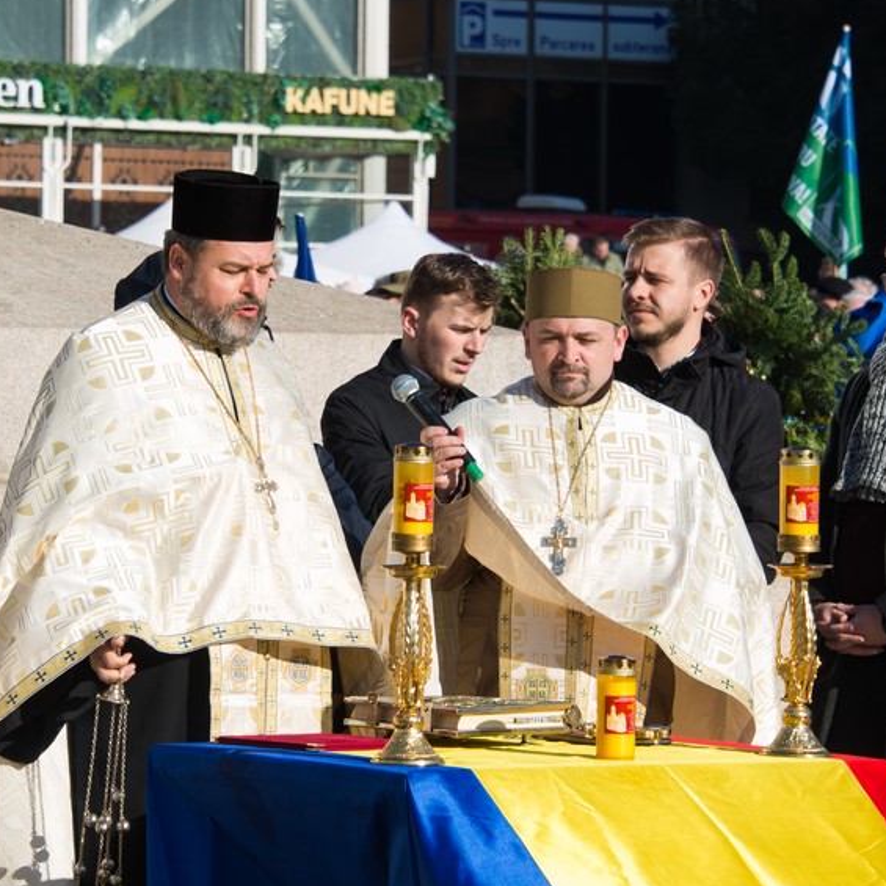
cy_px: 489
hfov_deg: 7.2
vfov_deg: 7.2
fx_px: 7008
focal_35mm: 242
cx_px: 379
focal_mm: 112
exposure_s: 1/200
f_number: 8
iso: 100
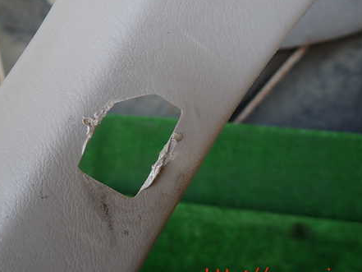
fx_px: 356
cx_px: 144
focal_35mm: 34
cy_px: 102
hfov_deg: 53.6
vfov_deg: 41.5
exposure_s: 1/80
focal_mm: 4.5
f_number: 2
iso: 100
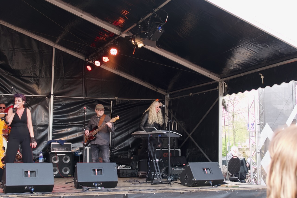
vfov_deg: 26.0
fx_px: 429
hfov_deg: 38.2
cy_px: 99
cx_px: 148
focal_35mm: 52
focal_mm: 18.92
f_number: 3.2
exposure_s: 1/60
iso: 100
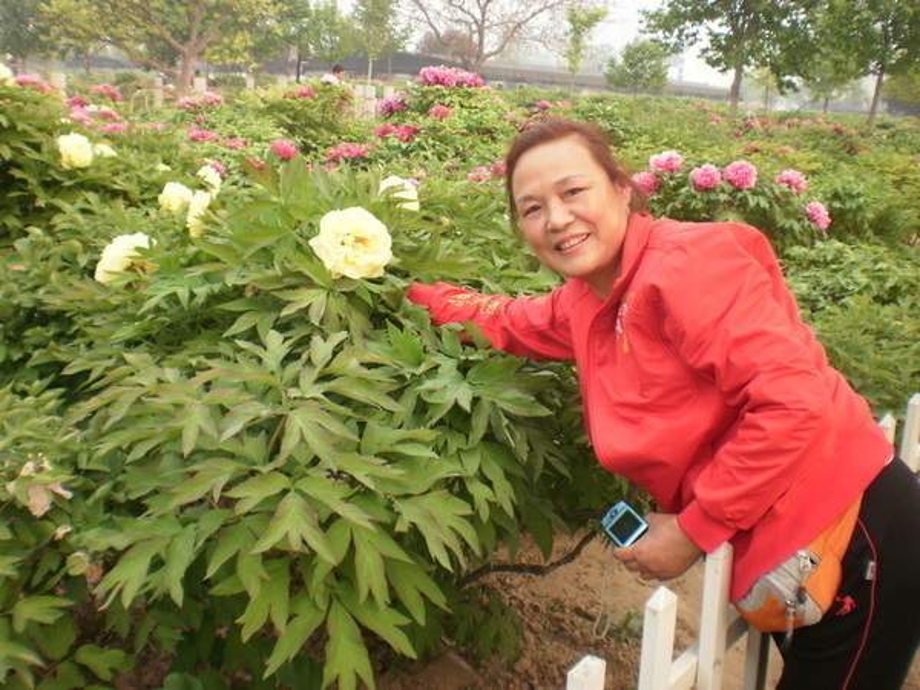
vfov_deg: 39.7
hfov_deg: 51.4
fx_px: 957
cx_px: 460
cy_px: 345
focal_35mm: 36
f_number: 4.6
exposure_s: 1/80
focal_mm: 6.3
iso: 100
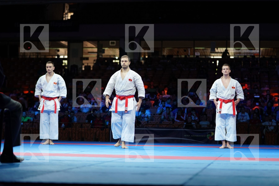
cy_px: 93
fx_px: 666
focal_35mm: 86
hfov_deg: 23.6
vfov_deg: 15.9
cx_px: 140
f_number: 2.8
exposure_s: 1/500
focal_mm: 86
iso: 1000
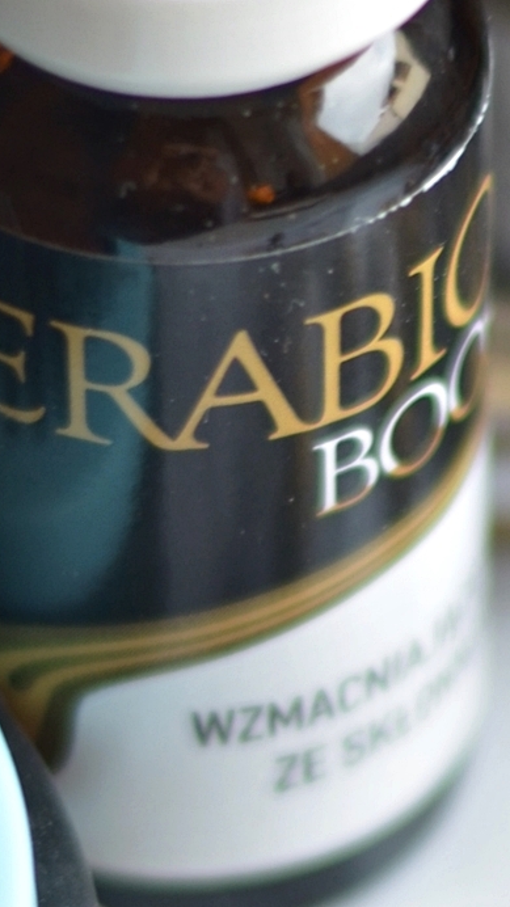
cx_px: 586
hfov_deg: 3.5
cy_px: 516
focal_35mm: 342
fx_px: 8226
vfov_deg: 6.3
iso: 160
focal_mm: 50
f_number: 1.8
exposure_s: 1/200
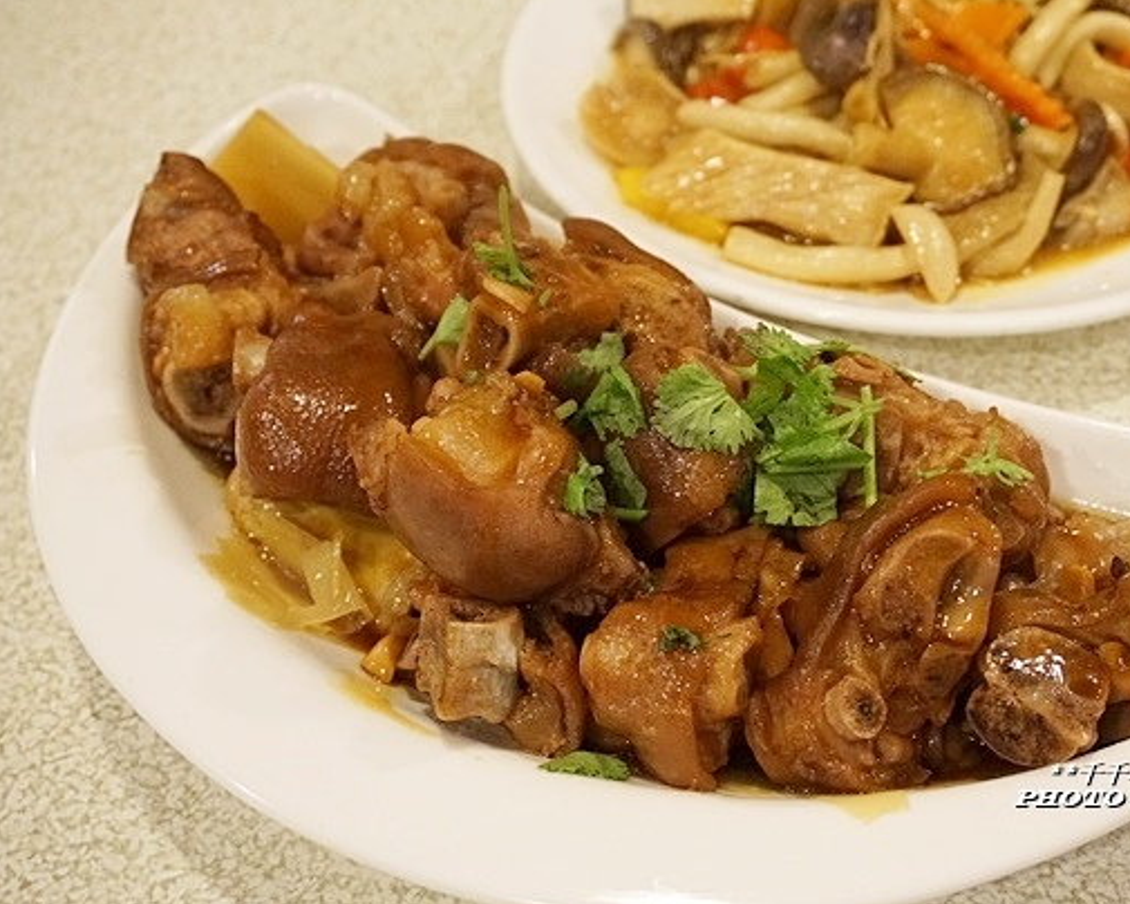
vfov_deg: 28.3
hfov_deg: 34.9
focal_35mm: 54
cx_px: 689
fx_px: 1792
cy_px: 455
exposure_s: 1/60
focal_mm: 31
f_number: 5.6
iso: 2500
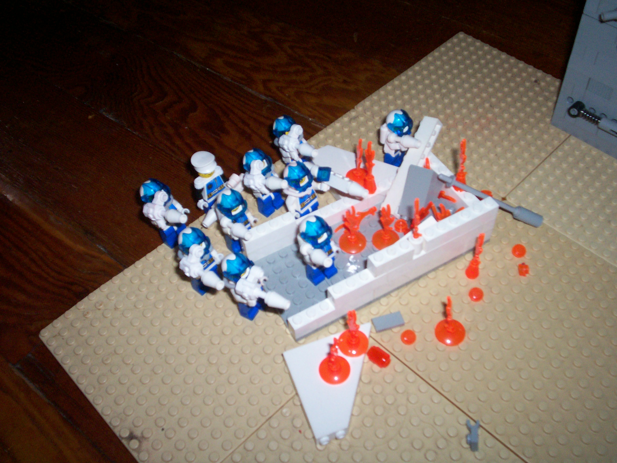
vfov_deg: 39.7
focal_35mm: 36
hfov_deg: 51.4
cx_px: 308
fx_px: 642
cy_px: 232
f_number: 4.5
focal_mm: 5.9
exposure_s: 1/64
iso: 140
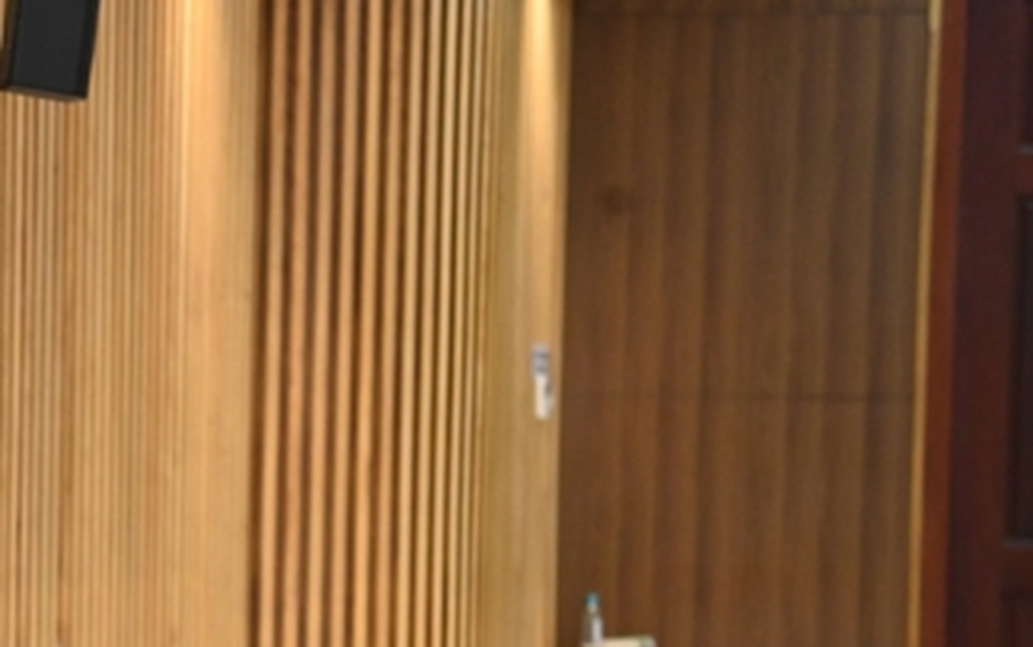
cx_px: 150
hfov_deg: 8.5
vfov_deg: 5.4
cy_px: 666
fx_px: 6902
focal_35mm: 245
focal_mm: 120
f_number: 4
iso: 8000
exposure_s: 1/160
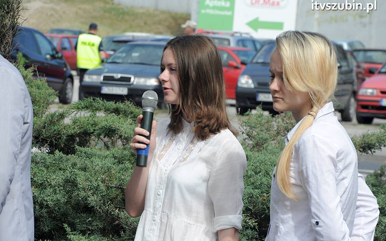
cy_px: 119
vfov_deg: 8.1
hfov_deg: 13.0
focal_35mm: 162
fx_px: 1700
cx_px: 192
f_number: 8
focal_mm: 105
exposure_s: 1/1000
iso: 800
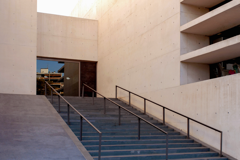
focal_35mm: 42
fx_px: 280
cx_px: 120
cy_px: 80
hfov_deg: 46.3
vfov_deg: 32.0
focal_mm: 28
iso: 200
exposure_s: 1/160
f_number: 4.5
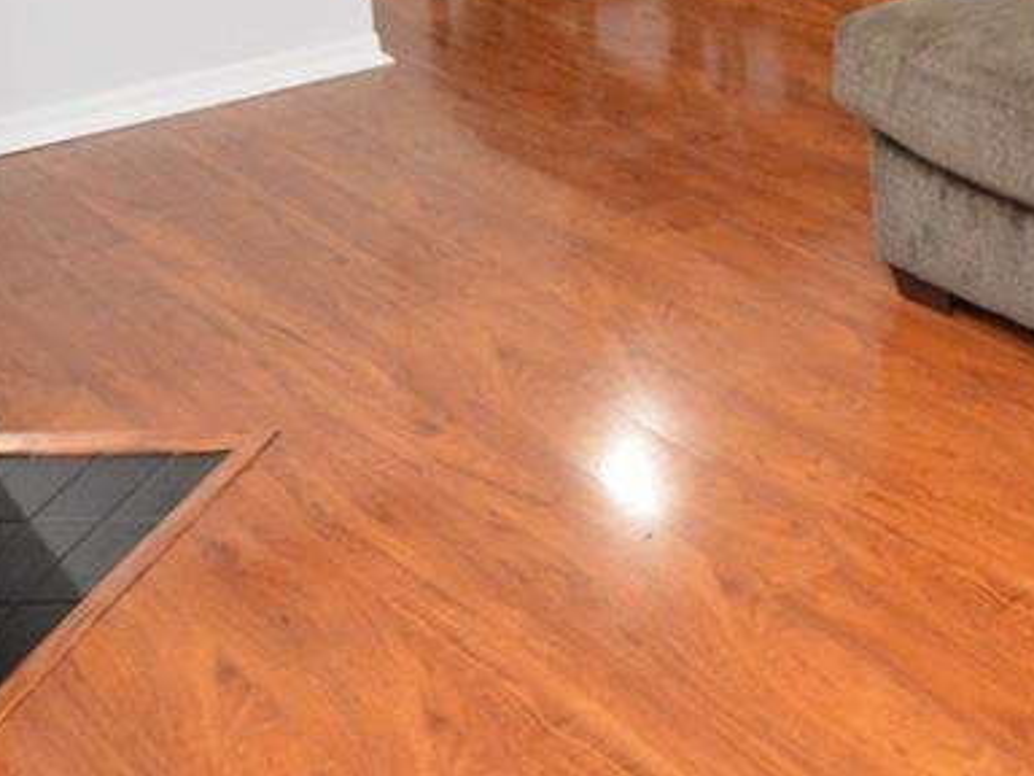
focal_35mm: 72
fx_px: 2151
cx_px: 1363
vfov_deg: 18.5
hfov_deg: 23.7
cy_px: -333
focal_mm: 12
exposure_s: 1/60
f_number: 4
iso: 2000
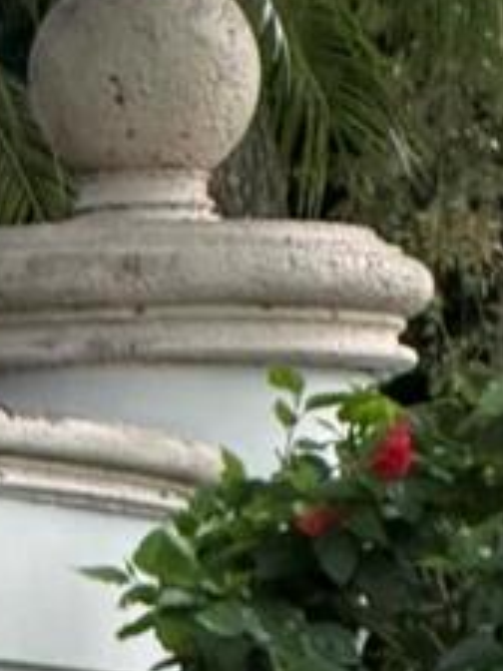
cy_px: 1591
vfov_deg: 2.9
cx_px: -1147
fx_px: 13272
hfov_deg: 2.1
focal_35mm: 685
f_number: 2.8
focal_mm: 16.89
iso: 50
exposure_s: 1/224
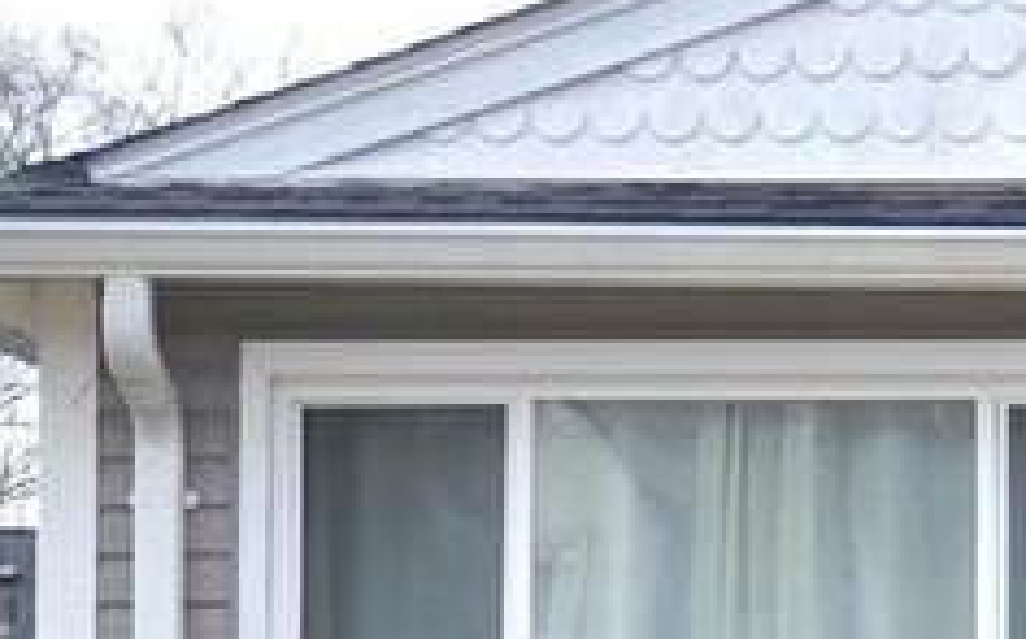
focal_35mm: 232
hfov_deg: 8.6
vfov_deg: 5.5
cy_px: 1174
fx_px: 6481
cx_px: 1978
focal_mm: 28
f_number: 2.8
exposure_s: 1/1000
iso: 200
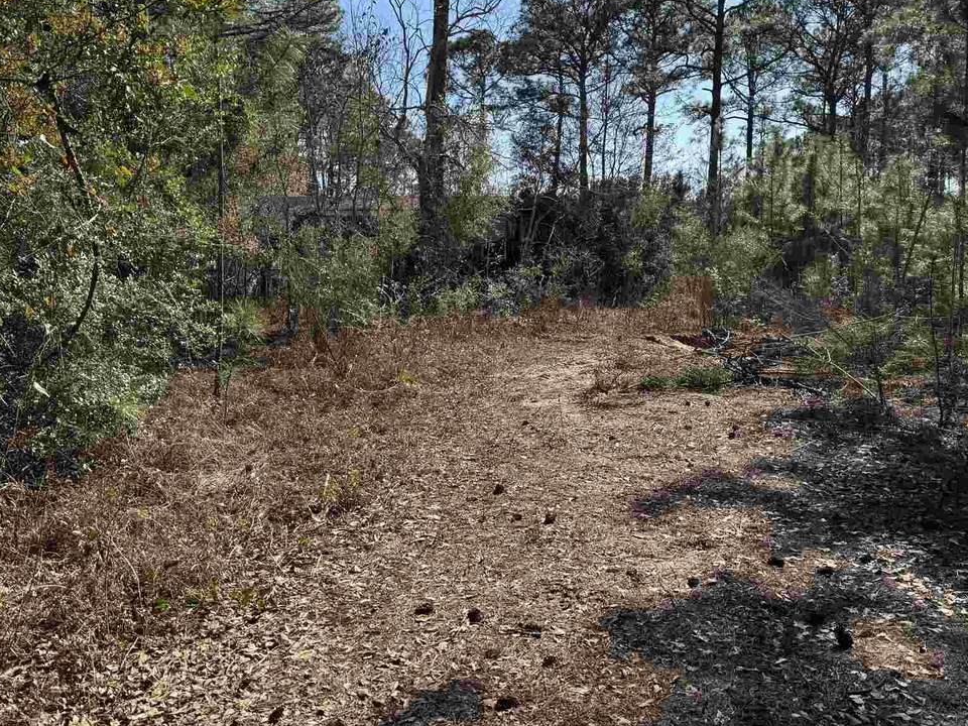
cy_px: 276
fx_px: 895
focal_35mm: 32
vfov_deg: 43.8
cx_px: 540
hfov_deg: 56.7
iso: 80
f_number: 1.78
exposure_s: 1/2252
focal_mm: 6.76
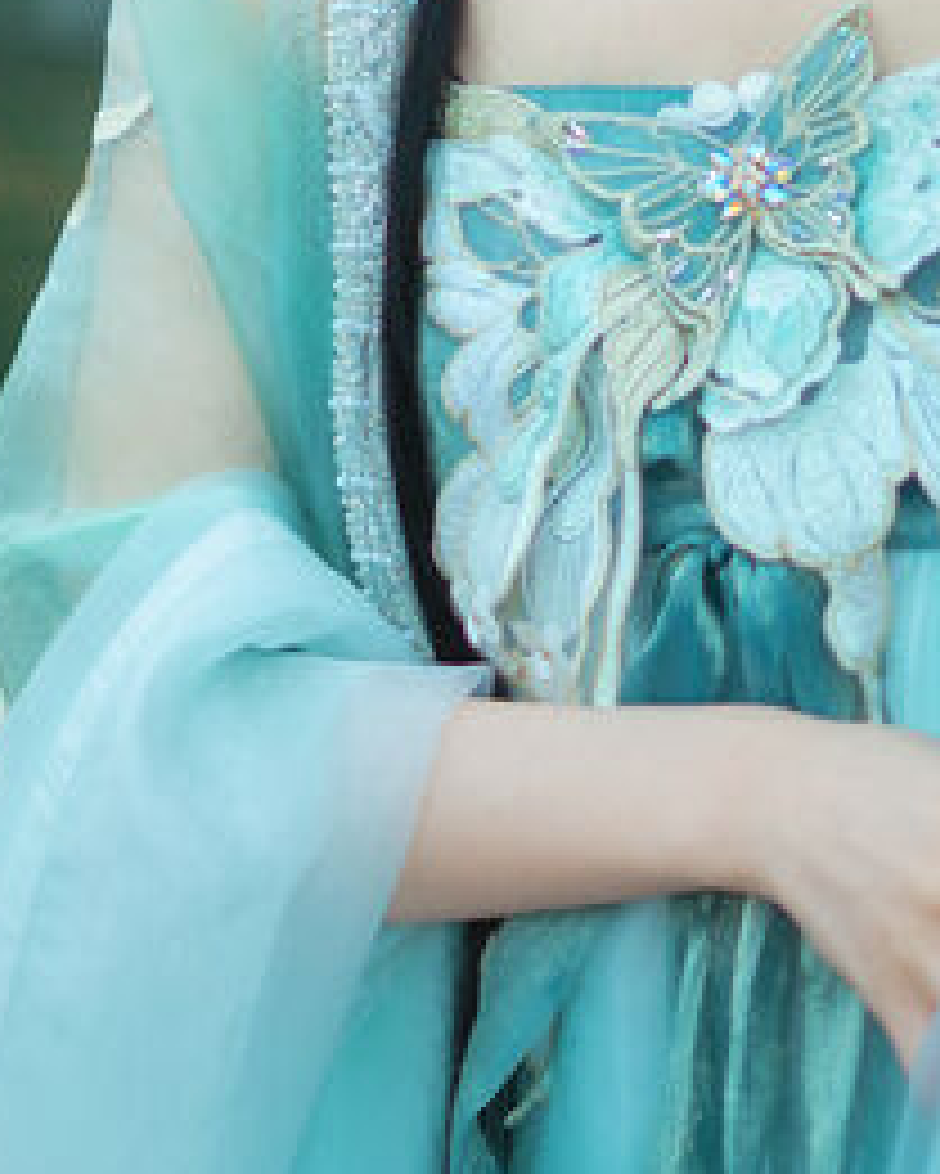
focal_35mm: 216
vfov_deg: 8.8
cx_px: -315
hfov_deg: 7.1
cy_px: -355
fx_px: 7507
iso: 500
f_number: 1.8
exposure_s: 1/320
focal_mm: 50
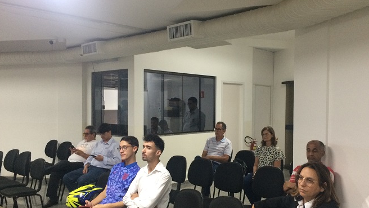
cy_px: 116
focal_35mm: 37
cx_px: 200
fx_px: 362
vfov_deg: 32.0
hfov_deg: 53.9
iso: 200
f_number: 2.2
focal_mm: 4.15
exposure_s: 1/30
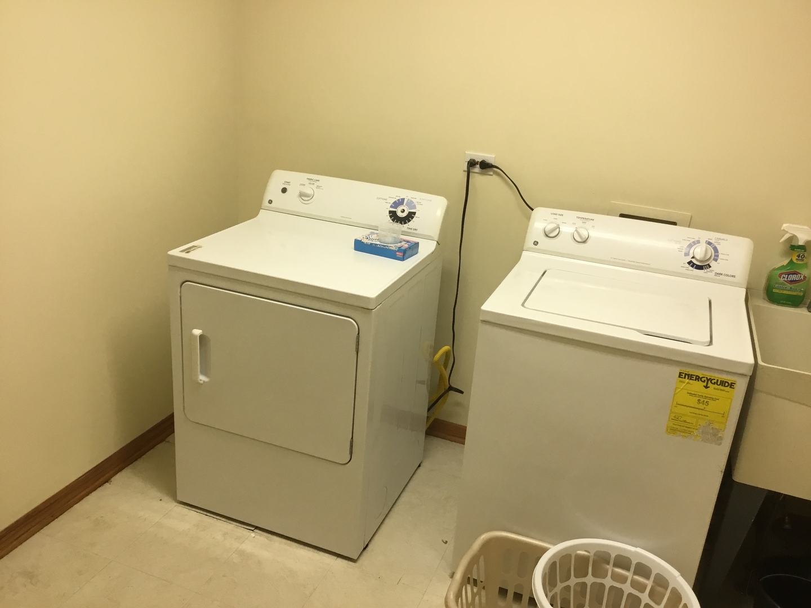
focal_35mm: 31
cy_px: 304
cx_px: 406
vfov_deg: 45.4
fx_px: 726
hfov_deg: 58.4
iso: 50
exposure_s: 1/30
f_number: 2.4
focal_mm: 3.3
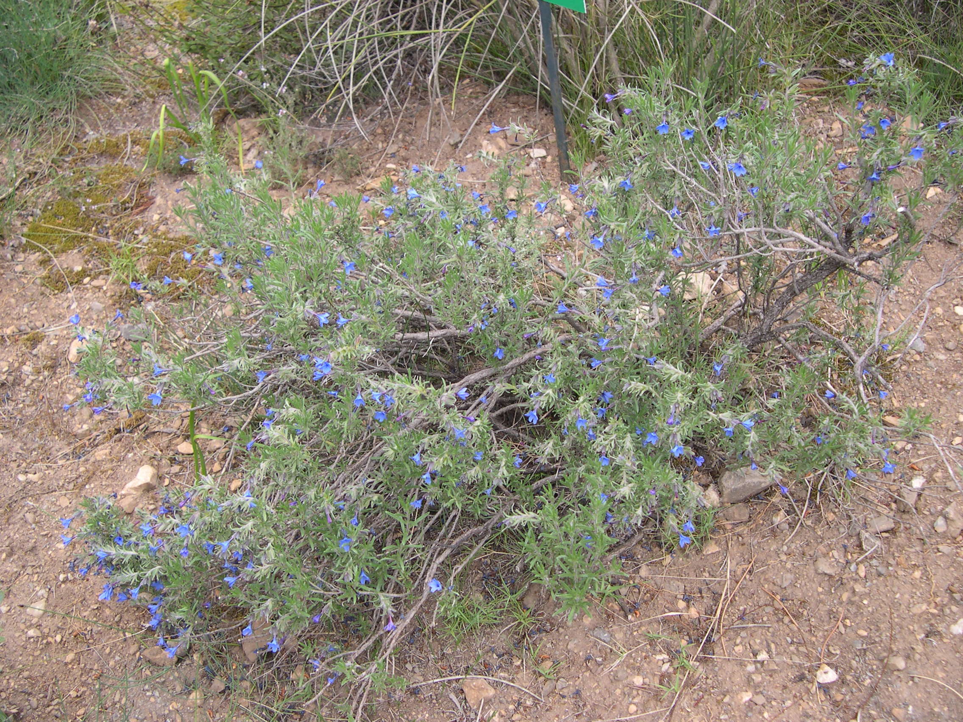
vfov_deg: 37.7
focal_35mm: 38
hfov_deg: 49.0
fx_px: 1057
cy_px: 361
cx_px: 482
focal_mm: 8
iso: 100
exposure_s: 1/124
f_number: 2.8
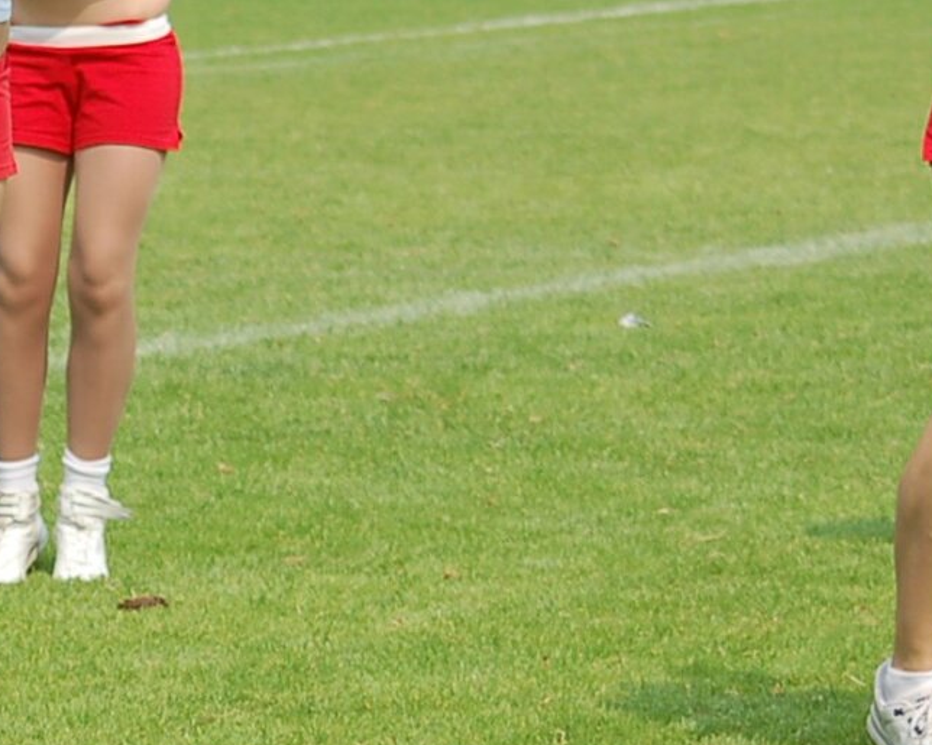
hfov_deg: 5.7
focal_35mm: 336
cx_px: -49
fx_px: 9267
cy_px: 58
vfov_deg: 4.6
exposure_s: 1/1250
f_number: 4.5
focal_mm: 70
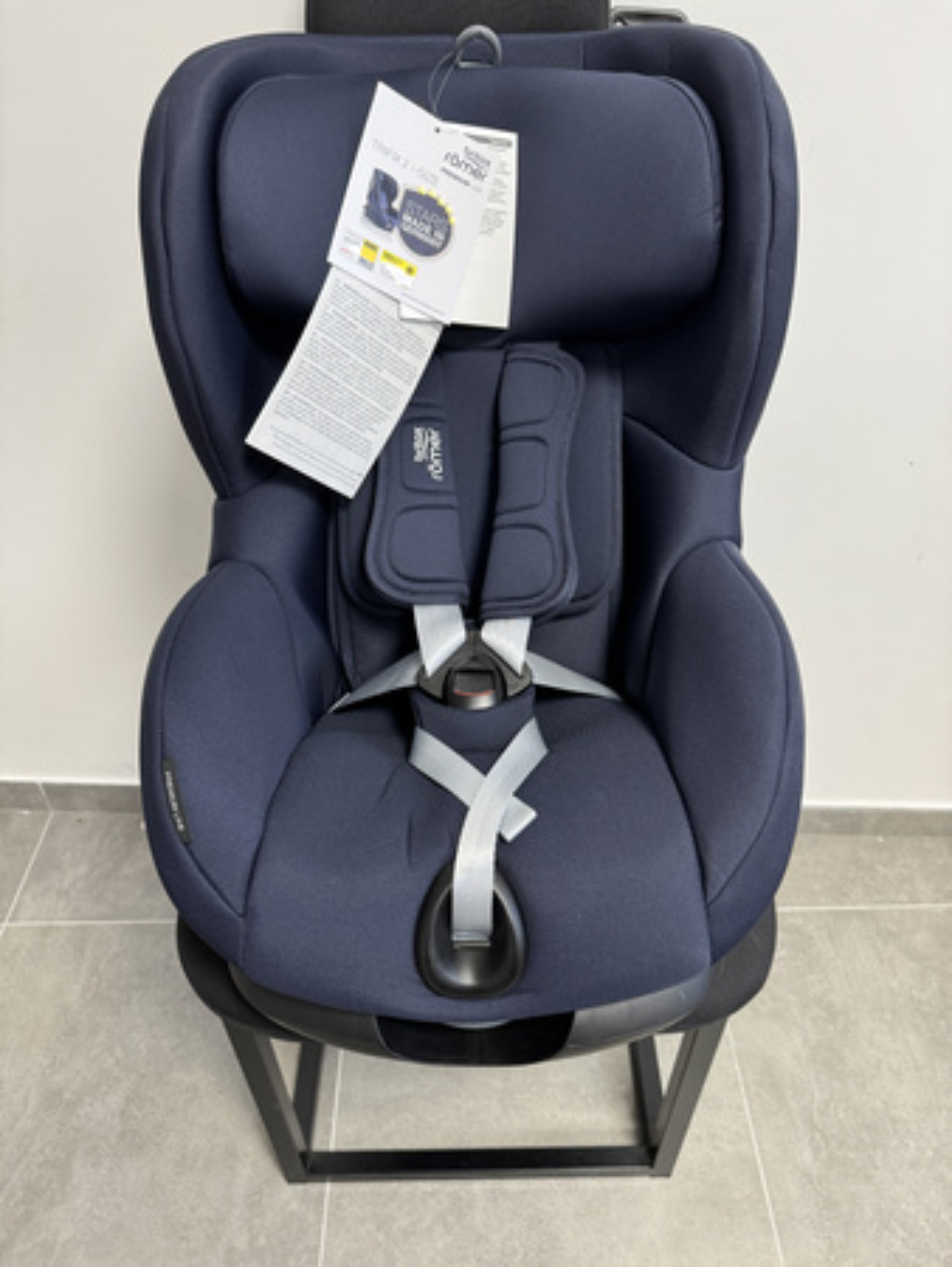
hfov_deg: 56.9
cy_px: 634
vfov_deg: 71.6
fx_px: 879
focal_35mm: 24
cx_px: 476
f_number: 1.78
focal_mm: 6.76
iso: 200
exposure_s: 1/50
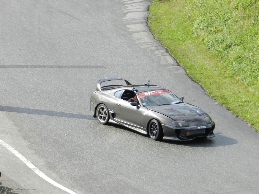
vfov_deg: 5.2
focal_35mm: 286
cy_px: 97
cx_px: 130
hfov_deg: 6.9
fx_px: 2140
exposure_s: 1/400
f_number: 5.3
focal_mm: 50.8
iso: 160
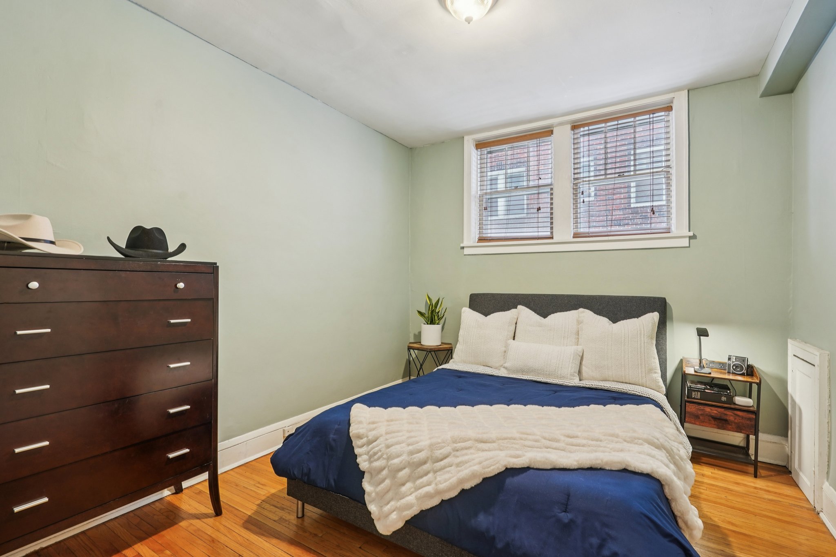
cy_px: 278
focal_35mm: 16
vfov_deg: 73.7
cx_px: 418
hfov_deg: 96.7
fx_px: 371
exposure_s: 1/4
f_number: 8
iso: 400
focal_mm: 16
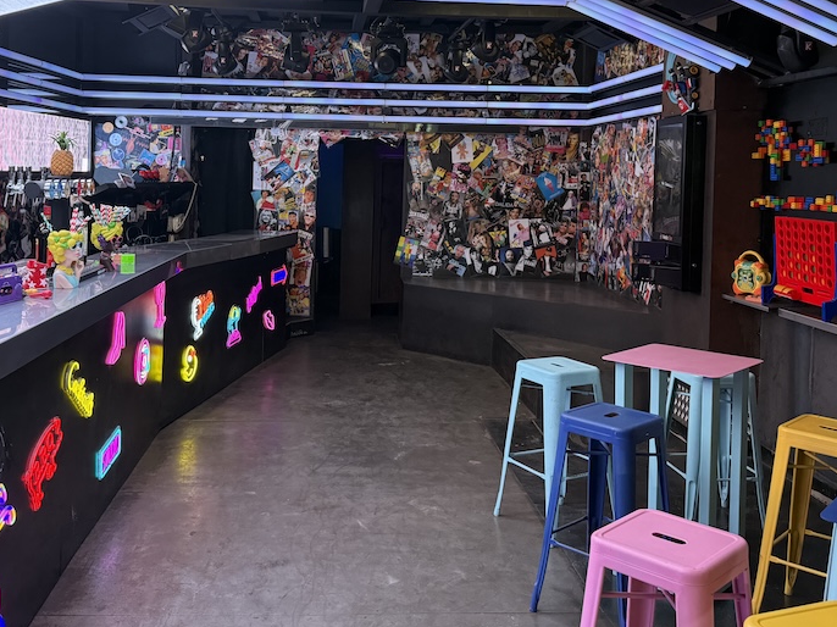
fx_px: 846
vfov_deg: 40.0
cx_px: 373
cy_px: 192
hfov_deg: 52.5
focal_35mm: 35
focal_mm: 6.76
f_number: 1.78
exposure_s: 1/360
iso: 400
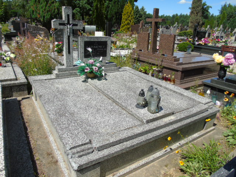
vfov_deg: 54.9
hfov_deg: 69.4
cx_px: 118
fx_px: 170
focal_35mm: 25
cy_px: 88
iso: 80
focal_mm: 4.4
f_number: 3.4
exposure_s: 1/800
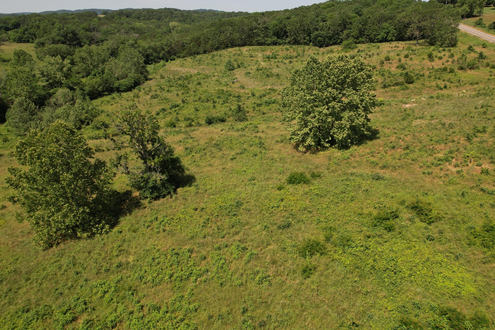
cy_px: 148
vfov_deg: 51.2
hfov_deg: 71.3
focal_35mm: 25
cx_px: 273
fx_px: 344
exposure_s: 1/200
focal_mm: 8.38
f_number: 2.8
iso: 100
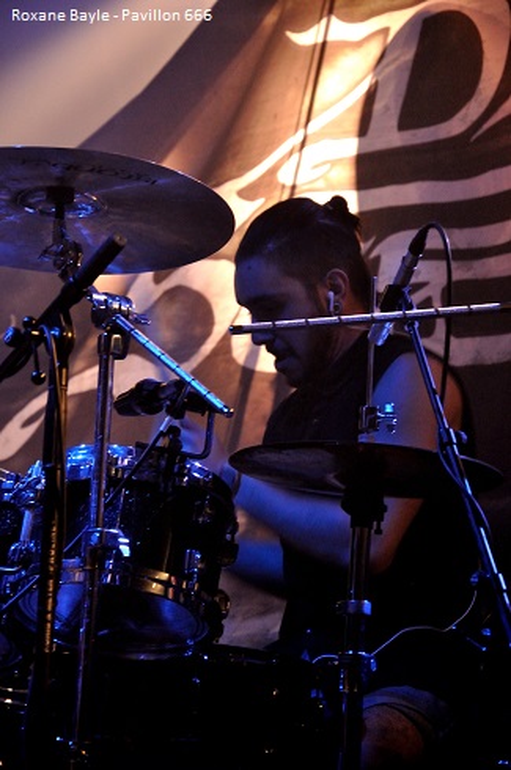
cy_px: 385
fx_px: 3365
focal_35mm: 158
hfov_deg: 8.7
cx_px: 256
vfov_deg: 13.1
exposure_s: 1/60
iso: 1800
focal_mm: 105
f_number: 5.6
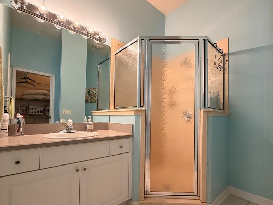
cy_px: 115
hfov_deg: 87.3
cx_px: 153
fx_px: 142
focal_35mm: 18
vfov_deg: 71.3
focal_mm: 2.22
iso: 250
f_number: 2.2
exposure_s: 1/60
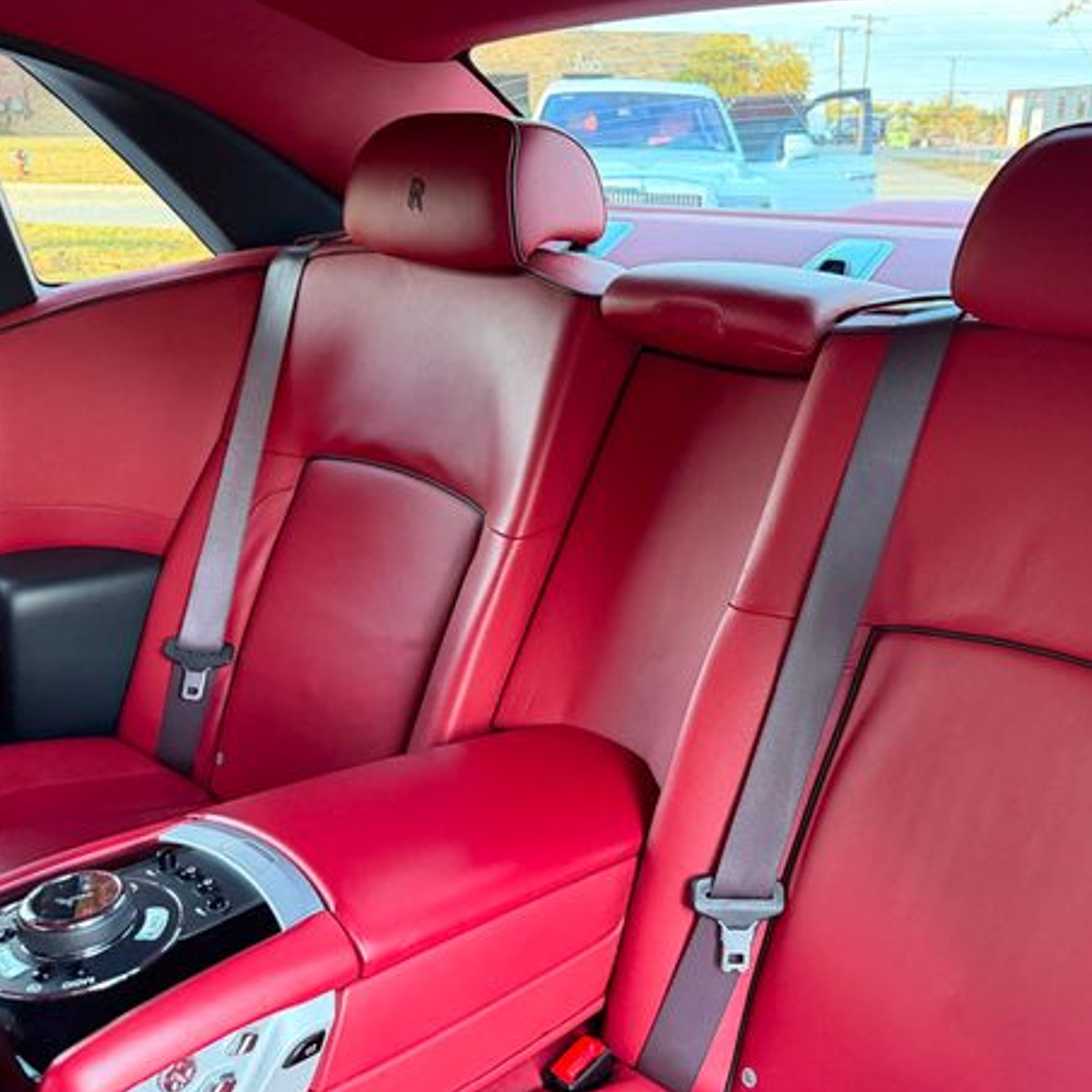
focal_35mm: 30
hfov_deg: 53.1
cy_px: 554
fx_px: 1071
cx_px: 718
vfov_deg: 54.0
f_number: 1.78
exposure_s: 1/60
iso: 800
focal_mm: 6.76
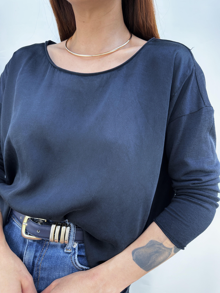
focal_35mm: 24
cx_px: 110
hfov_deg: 56.8
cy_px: 146
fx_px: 203
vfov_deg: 71.6
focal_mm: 6.86
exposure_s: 1/253
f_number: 1.78
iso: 80
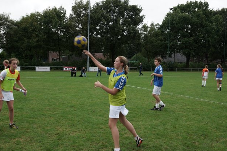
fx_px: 233
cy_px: 75
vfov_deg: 35.9
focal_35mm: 37
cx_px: 113
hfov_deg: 51.9
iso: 100
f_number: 4.5
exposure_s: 1/250
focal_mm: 24
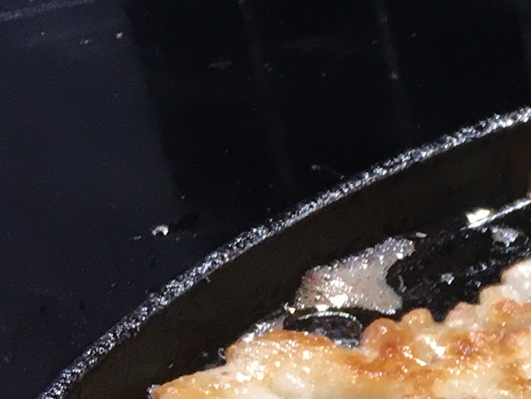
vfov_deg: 9.5
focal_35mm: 148
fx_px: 2271
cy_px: 715
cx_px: 1065
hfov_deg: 11.9
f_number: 2.2
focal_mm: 4.15
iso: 40
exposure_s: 1/33
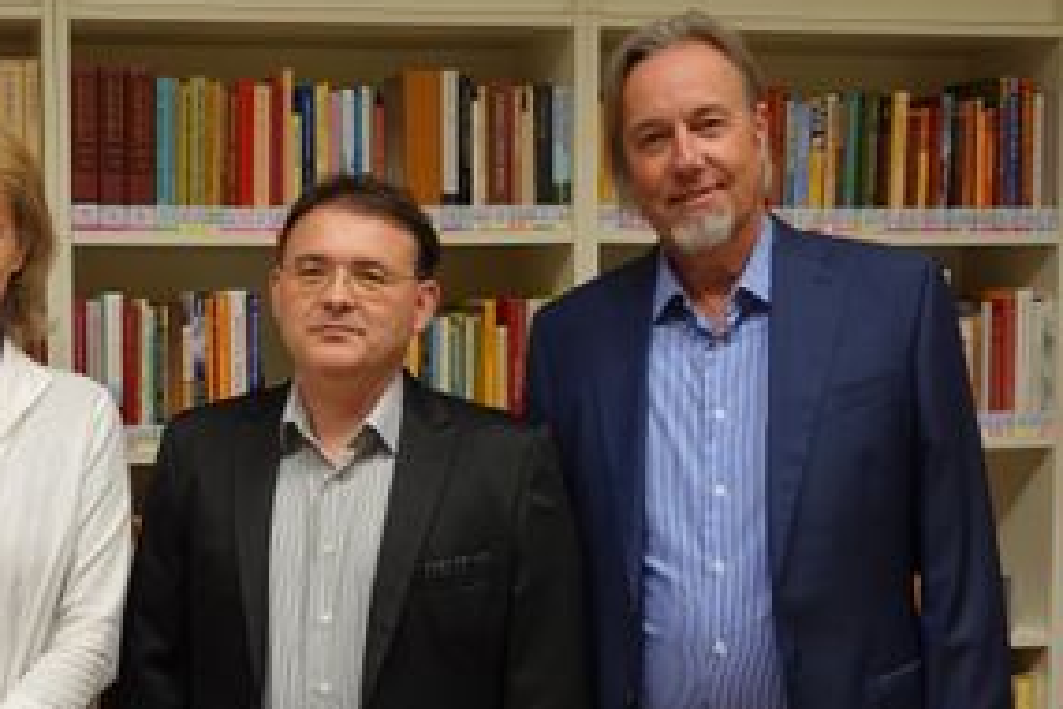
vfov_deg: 22.2
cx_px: 145
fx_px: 1801
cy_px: 416
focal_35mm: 61
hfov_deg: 31.6
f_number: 2.8
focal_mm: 13.24
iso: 320
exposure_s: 1/60
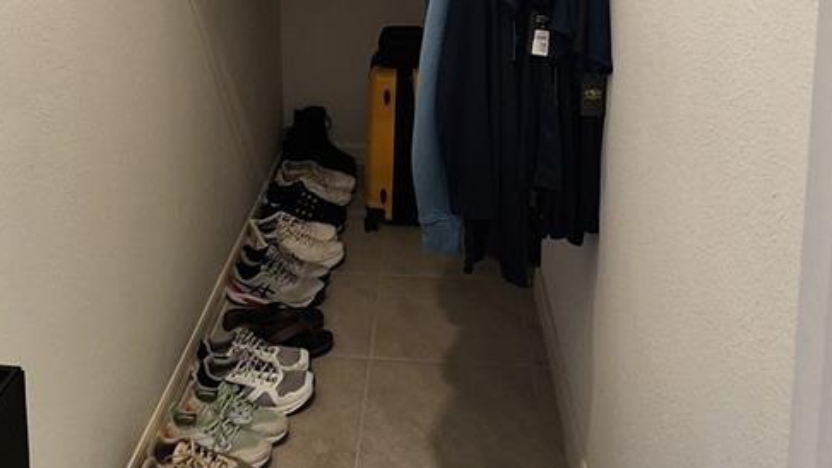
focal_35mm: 35
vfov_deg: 30.3
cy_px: -41
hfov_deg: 56.2
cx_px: 327
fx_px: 772
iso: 160
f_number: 2.2
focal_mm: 2.2
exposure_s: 1/60
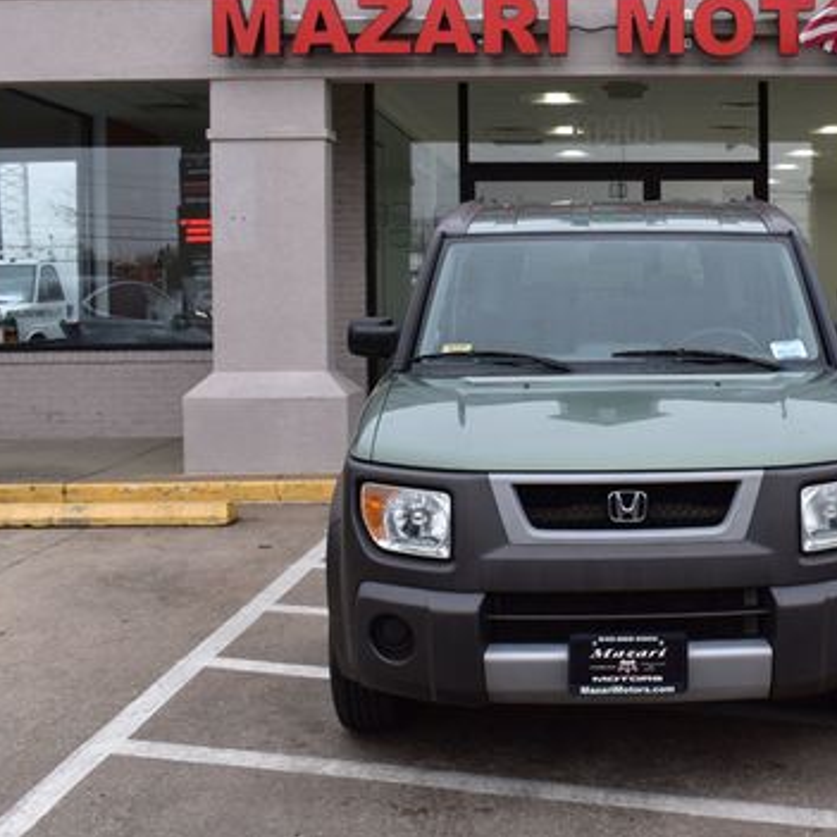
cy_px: 331
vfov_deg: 34.7
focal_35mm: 49
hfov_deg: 33.5
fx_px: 1334
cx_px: 703
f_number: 8
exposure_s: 1/80
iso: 400
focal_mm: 21
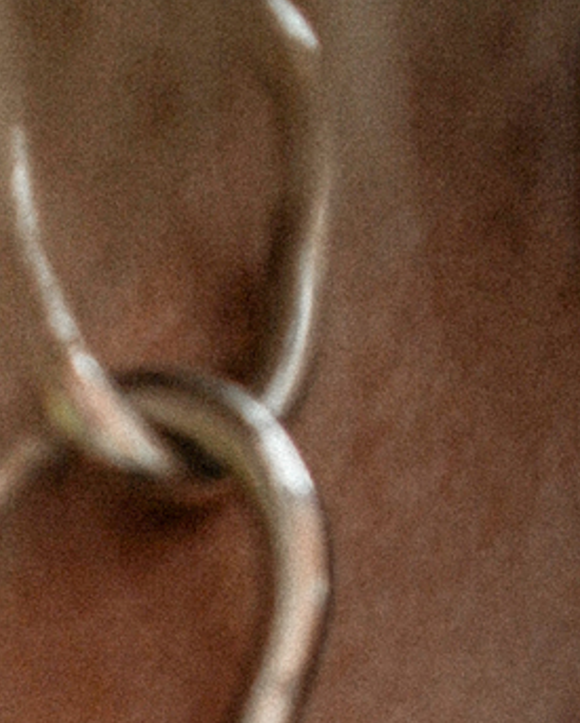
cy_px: 1545
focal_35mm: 433
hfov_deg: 3.5
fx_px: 9279
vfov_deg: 4.4
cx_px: -1086
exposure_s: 1/500
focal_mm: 55
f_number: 5.6
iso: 125
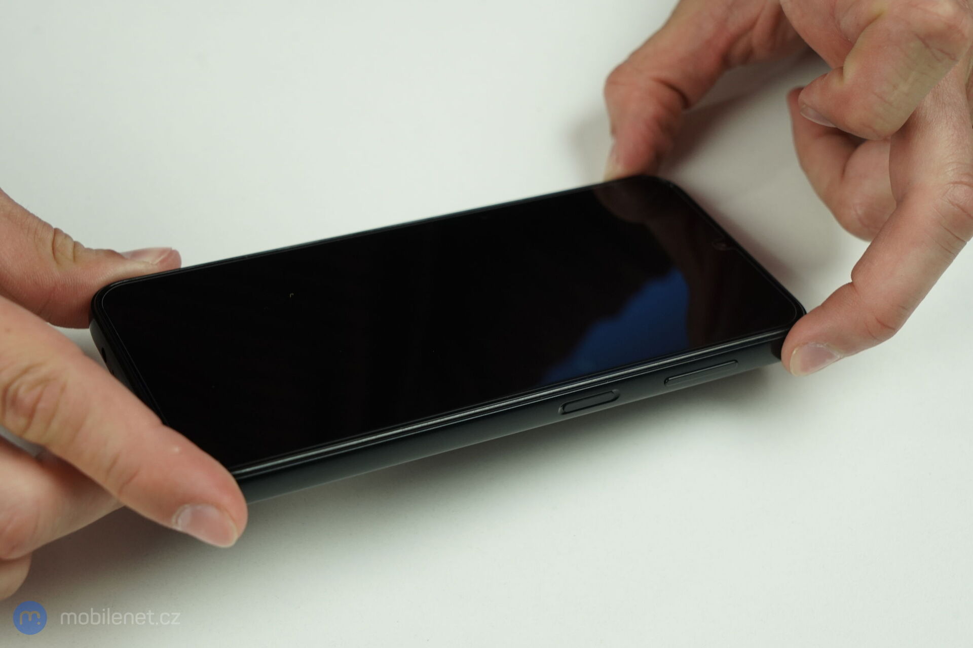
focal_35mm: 64
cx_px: 486
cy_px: 324
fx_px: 1730
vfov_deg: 21.2
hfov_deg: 31.4
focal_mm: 64
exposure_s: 1/160
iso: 2000
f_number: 8
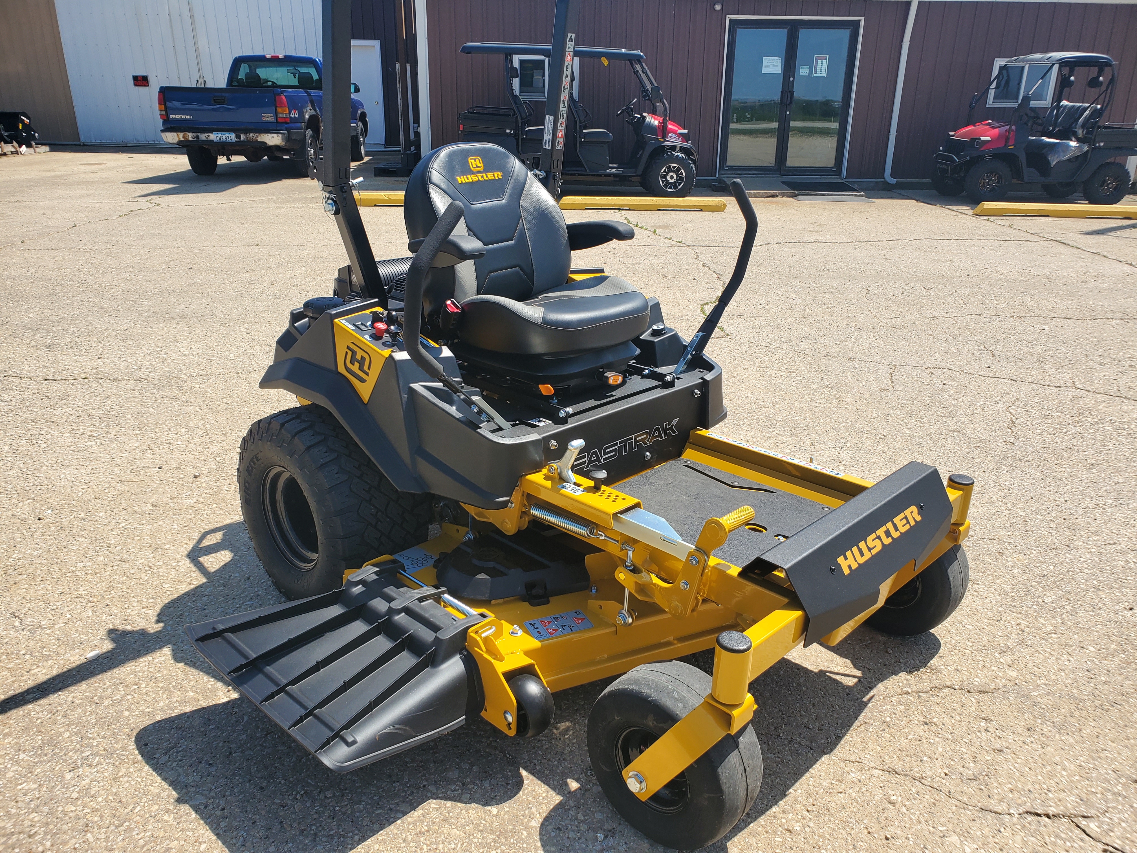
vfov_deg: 53.1
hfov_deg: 67.3
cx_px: 568
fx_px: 854
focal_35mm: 26
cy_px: 426
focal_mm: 4.3
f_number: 2.4
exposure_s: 1/1222
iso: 50
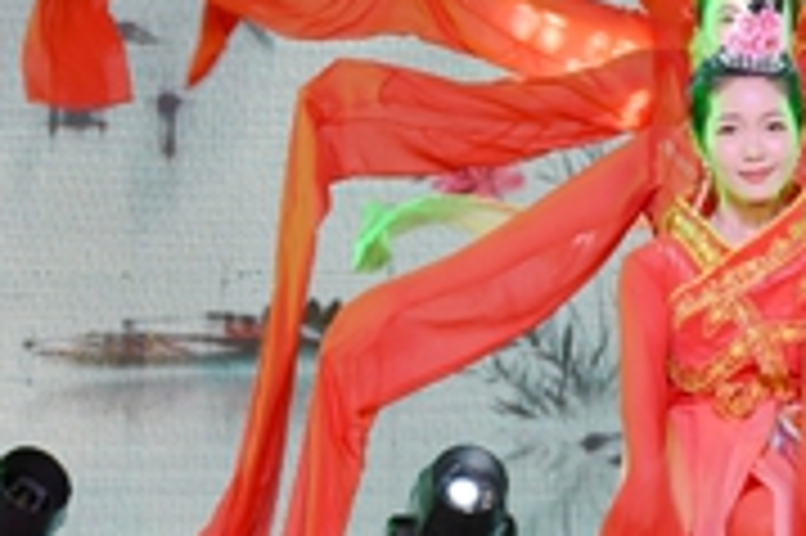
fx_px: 4268
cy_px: -155
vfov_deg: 7.1
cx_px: 698
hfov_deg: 10.7
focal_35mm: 191
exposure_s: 1/160
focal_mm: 35
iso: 800
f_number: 6.3
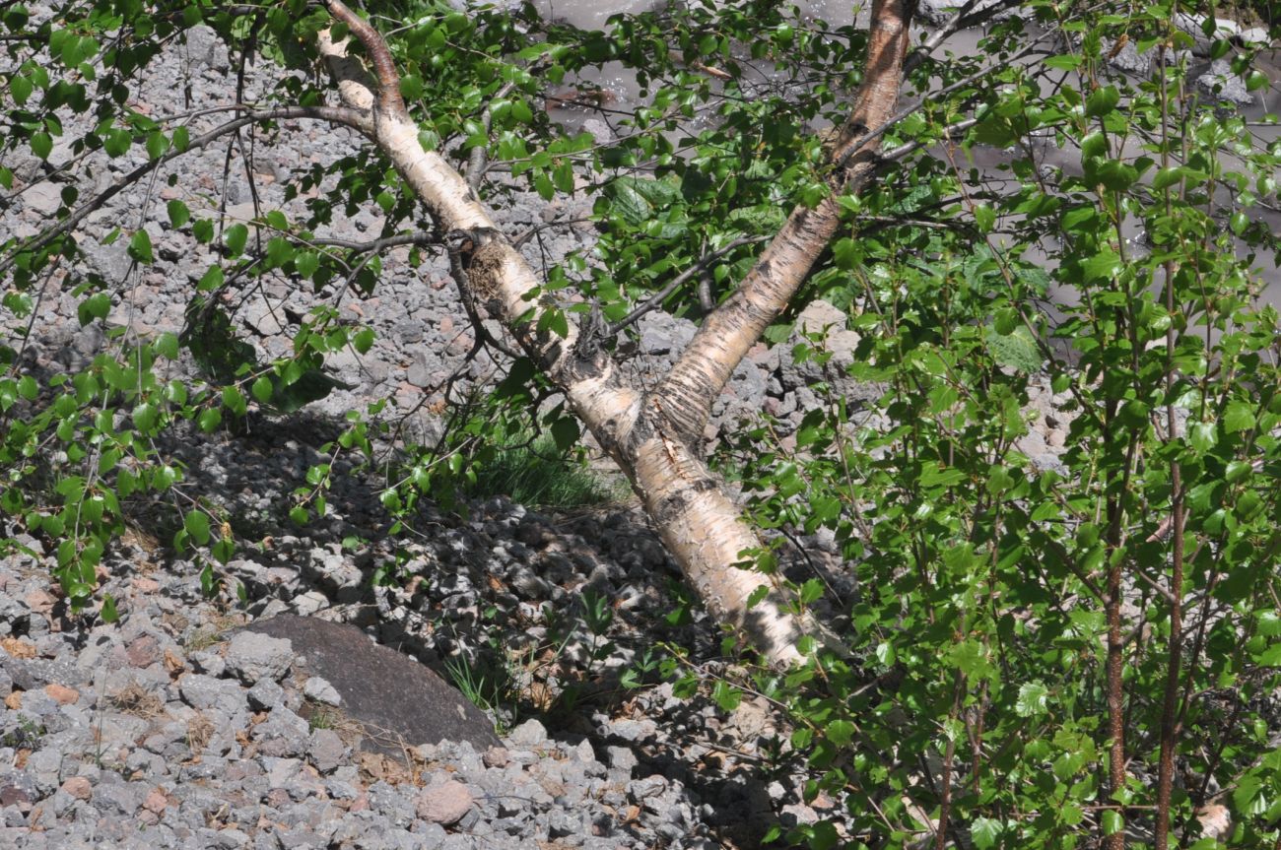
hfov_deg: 26.0
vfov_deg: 17.4
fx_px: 2772
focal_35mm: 78
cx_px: 640
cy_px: 425
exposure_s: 1/125
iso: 200
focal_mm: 52
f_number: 18
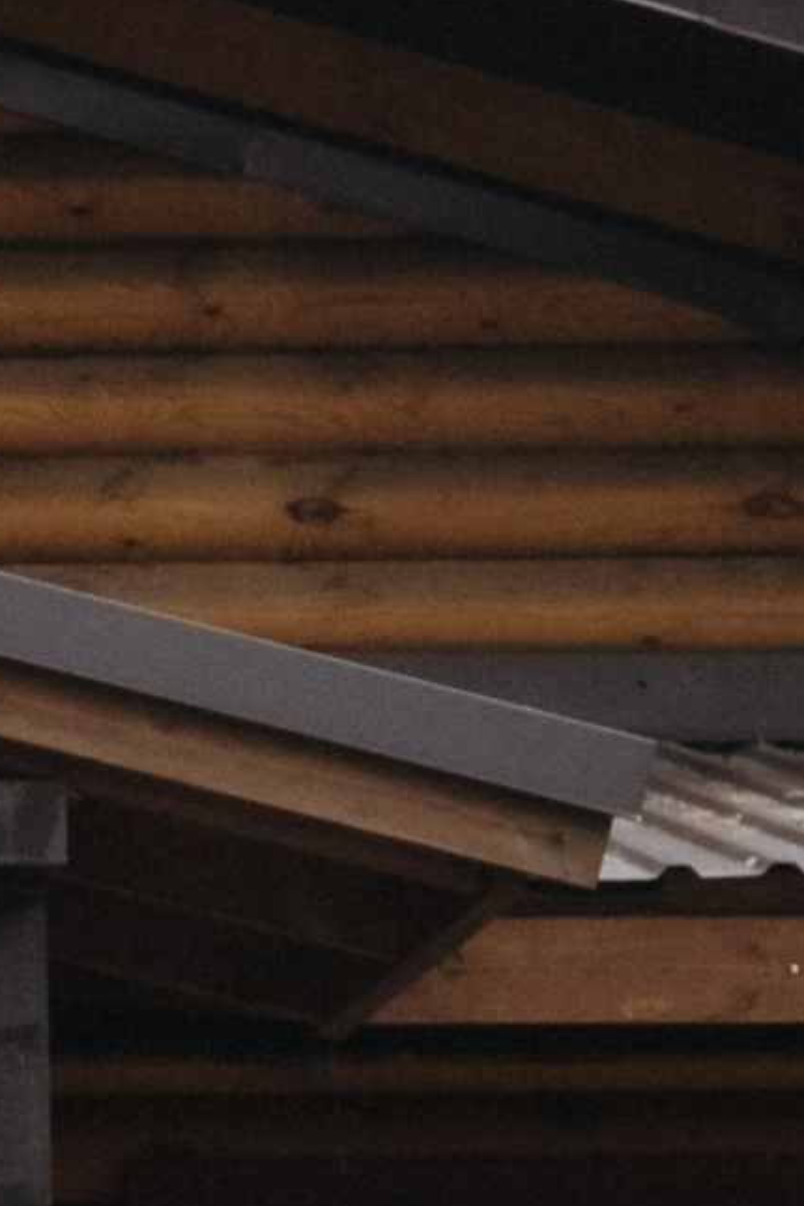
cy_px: 1129
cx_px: -1163
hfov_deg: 5.1
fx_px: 8776
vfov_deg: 7.8
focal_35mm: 262
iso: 640
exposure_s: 1/500
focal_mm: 29
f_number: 7.1
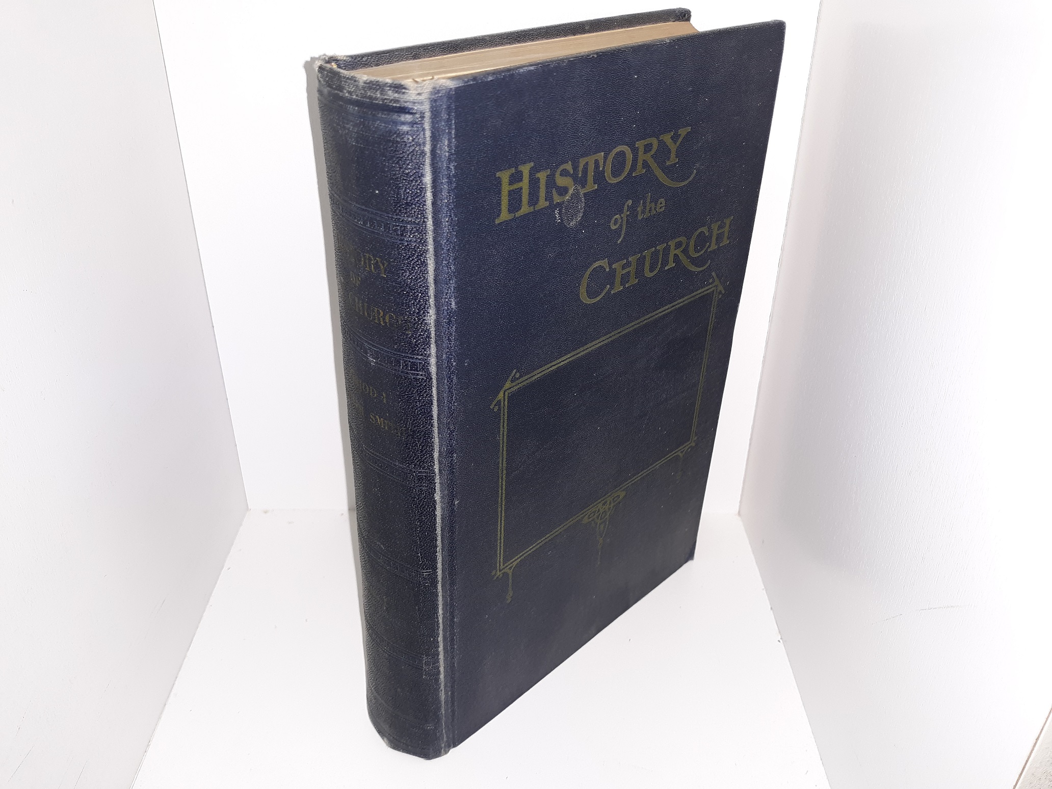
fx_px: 851
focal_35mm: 28
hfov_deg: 63.4
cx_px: 526
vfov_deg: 49.7
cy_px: 394
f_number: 1.7
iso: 40
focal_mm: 3.7
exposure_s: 1/60
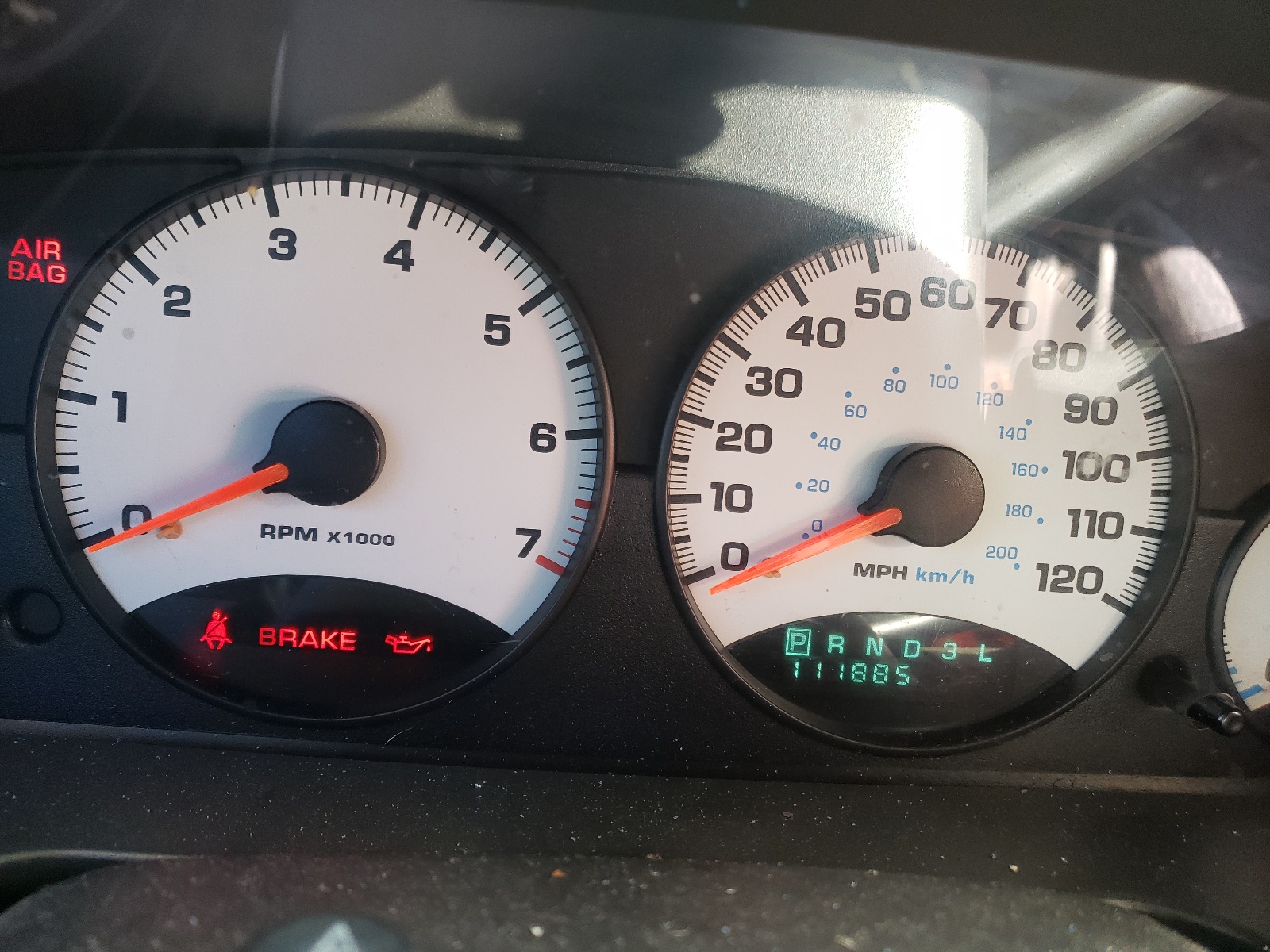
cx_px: 635
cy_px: 476
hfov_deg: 67.3
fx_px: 954
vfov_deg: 53.1
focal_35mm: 26
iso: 109
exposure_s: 1/60.2
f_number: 1.5
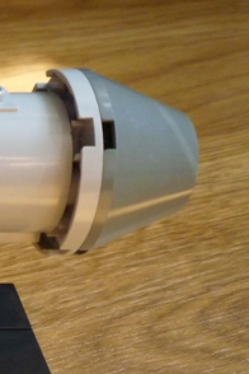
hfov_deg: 14.2
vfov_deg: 24.4
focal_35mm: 82
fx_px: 851
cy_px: 287
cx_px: -234
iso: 320
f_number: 3.3
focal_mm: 5.2
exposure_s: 1/250
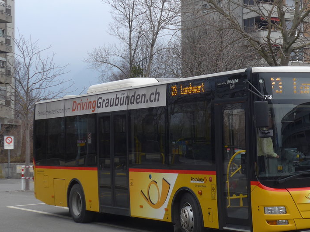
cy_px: 102
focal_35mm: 88
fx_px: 788
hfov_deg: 22.1
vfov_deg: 16.8
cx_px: 218
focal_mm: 10.7
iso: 80
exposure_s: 1/200
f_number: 3.3
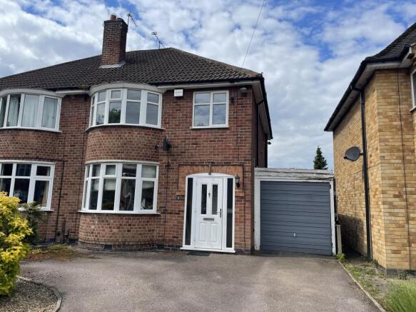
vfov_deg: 53.0
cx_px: 208
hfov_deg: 67.3
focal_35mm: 26
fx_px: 312
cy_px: 156
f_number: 1.6
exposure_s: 1/4132
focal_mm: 4.2
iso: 32
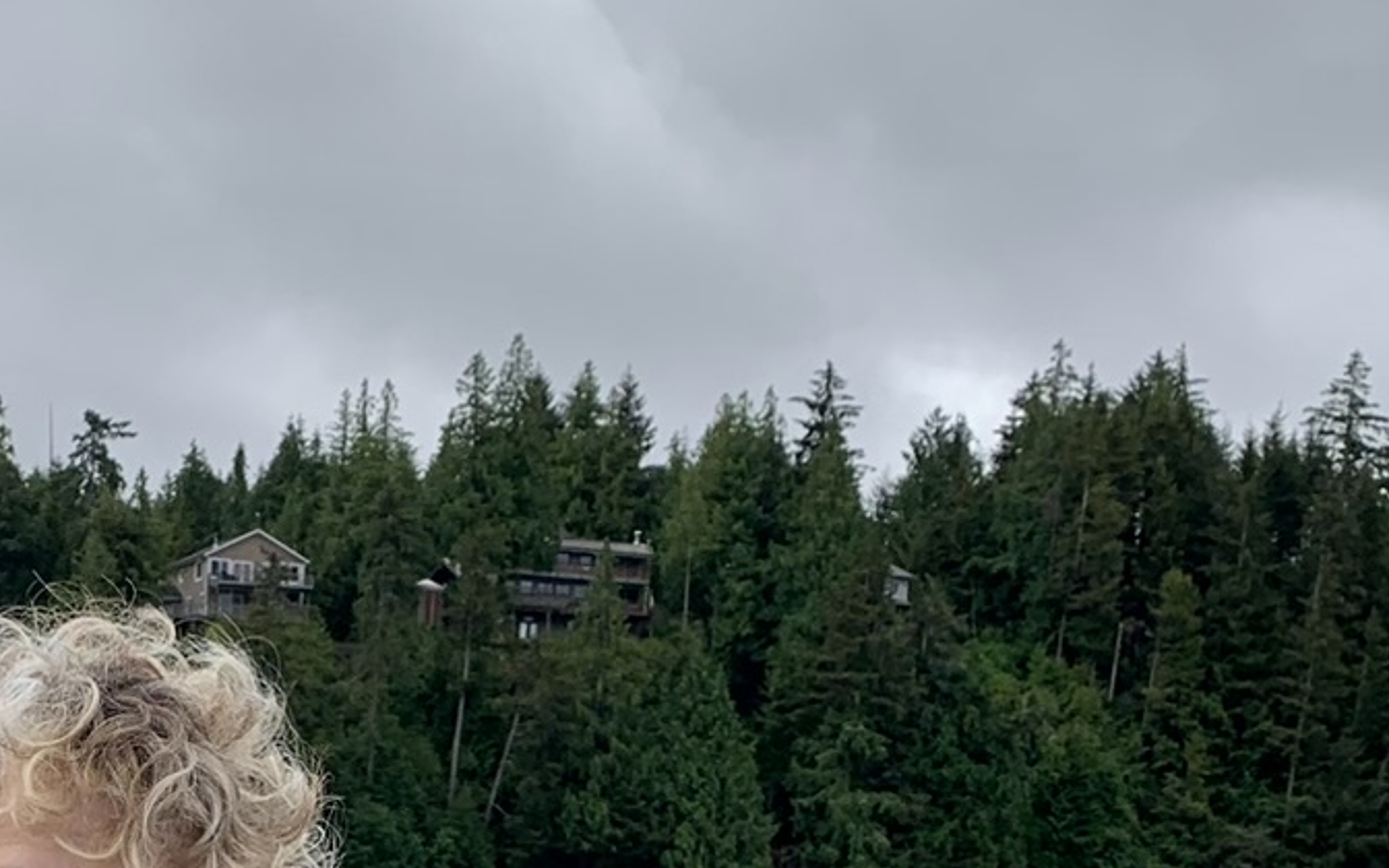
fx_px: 3180
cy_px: 1564
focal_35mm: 84
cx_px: 120
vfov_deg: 13.8
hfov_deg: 23.9
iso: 25
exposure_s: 1/2208
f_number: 1.8
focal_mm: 4.25
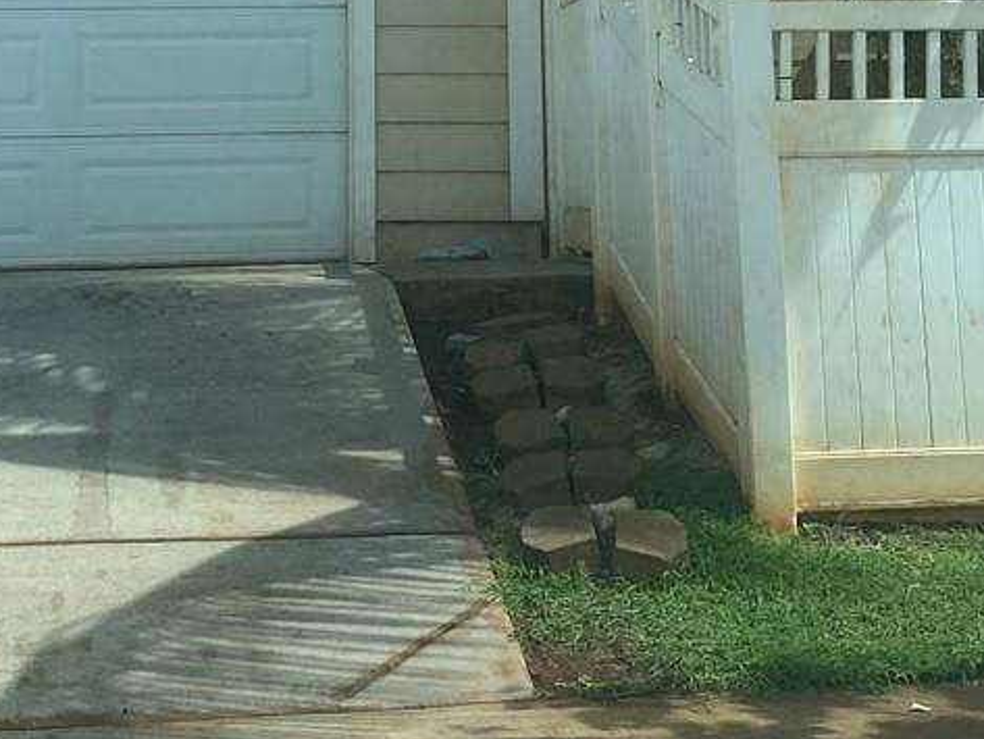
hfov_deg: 22.2
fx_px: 2502
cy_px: -244
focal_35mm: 88
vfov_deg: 15.9
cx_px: 485
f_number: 1.8
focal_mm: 4.25
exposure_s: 1/2463
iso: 32
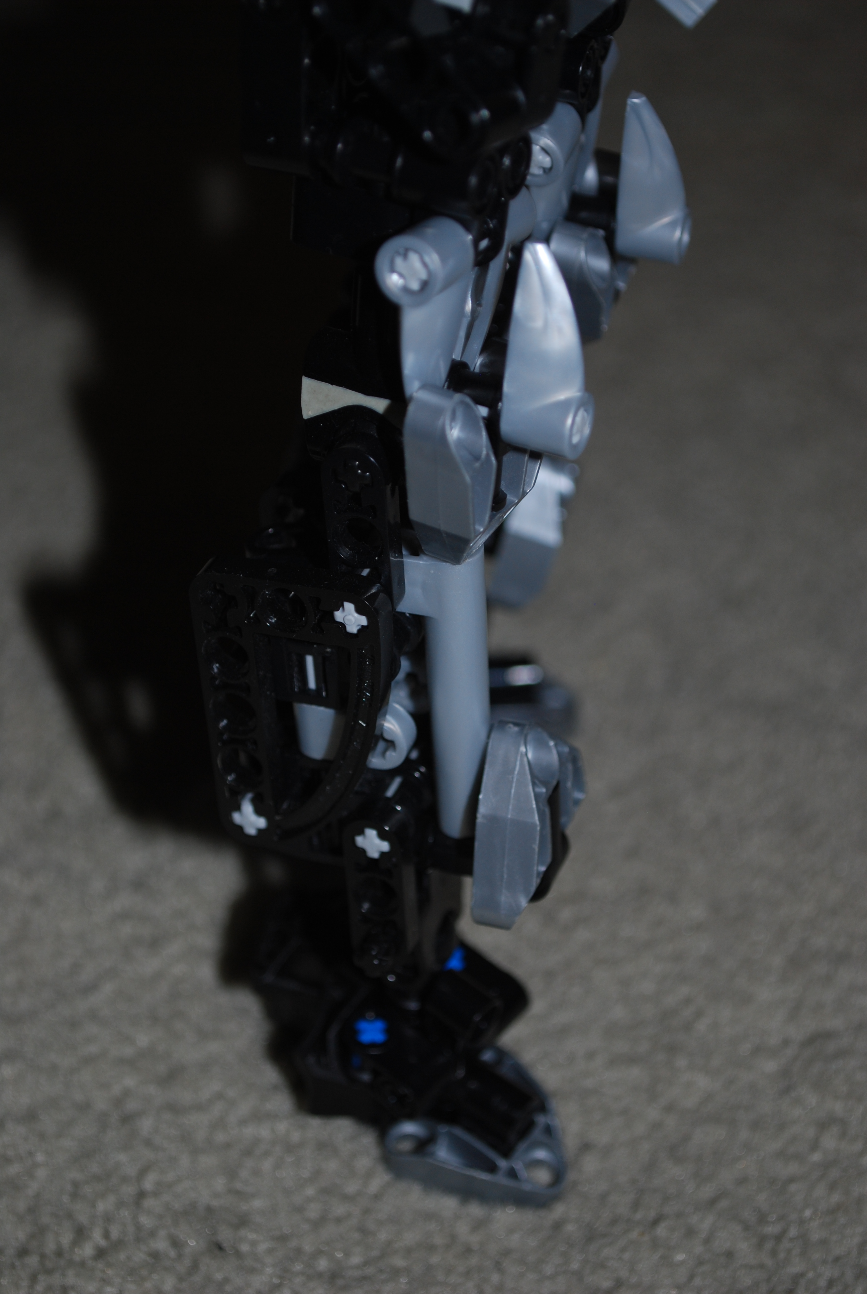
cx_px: 434
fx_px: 2269
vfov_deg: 31.9
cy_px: 647
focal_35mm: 63
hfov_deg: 21.6
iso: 200
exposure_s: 1/60
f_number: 5.3
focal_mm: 42
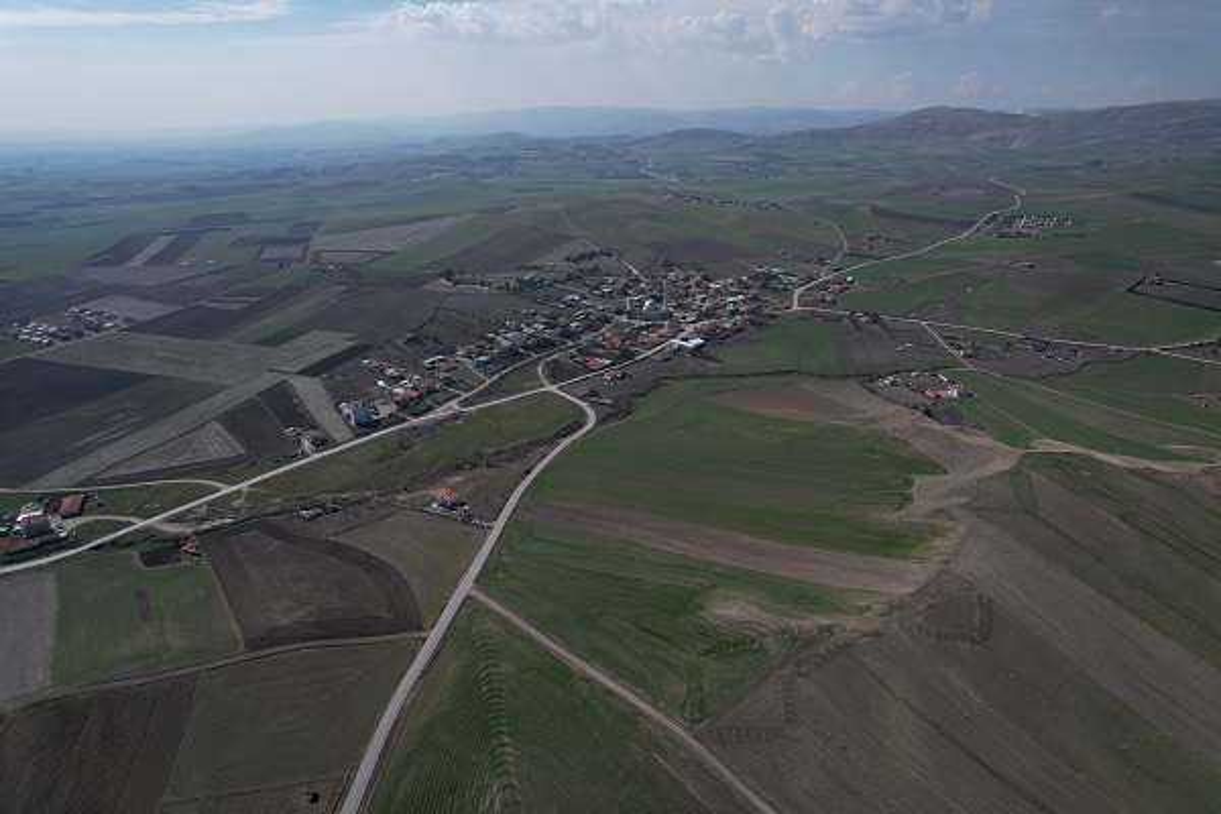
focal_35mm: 22
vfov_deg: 57.2
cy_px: 407
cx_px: 610
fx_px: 746
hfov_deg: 78.6
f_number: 2.8
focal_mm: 8.38
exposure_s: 1/5000
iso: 120
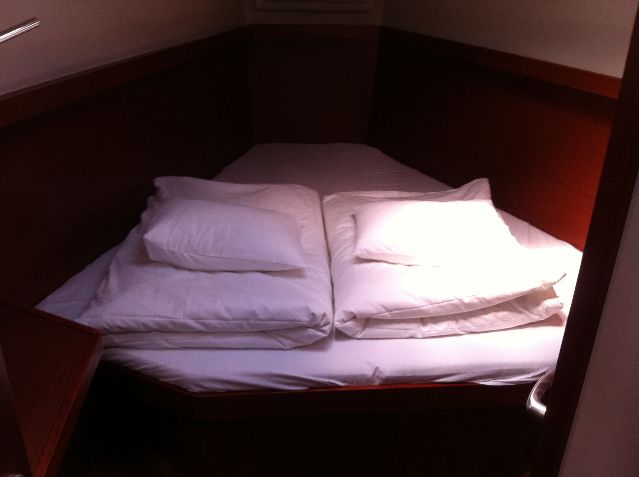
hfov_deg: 52.7
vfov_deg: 40.6
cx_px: 320
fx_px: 645
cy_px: 238
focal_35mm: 35
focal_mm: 3.85
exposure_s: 1/17
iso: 80
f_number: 2.8
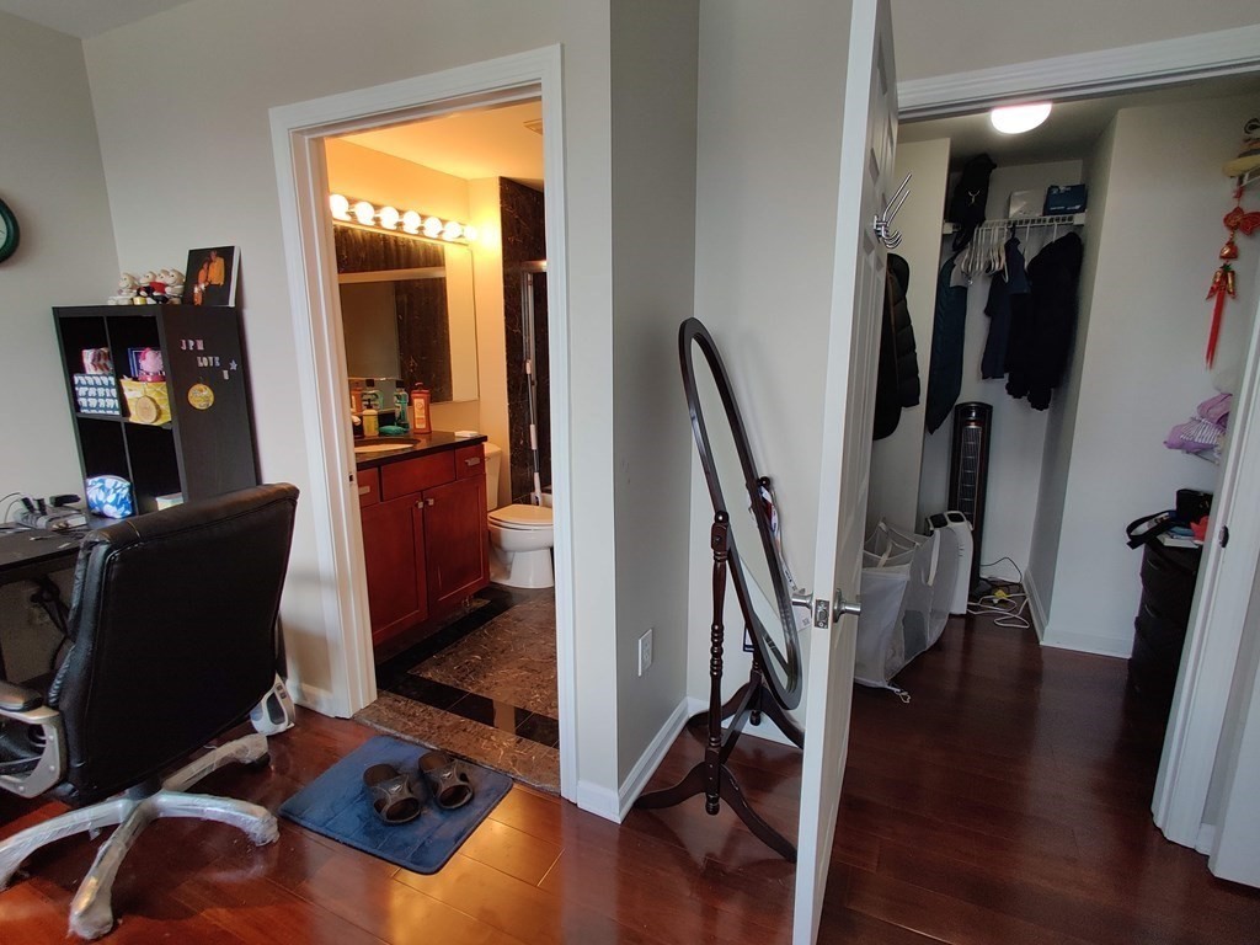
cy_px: 472
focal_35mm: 13
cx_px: 630
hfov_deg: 106.2
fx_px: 473
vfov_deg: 89.9
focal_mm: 2.25
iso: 125
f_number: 2.2
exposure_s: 1/50
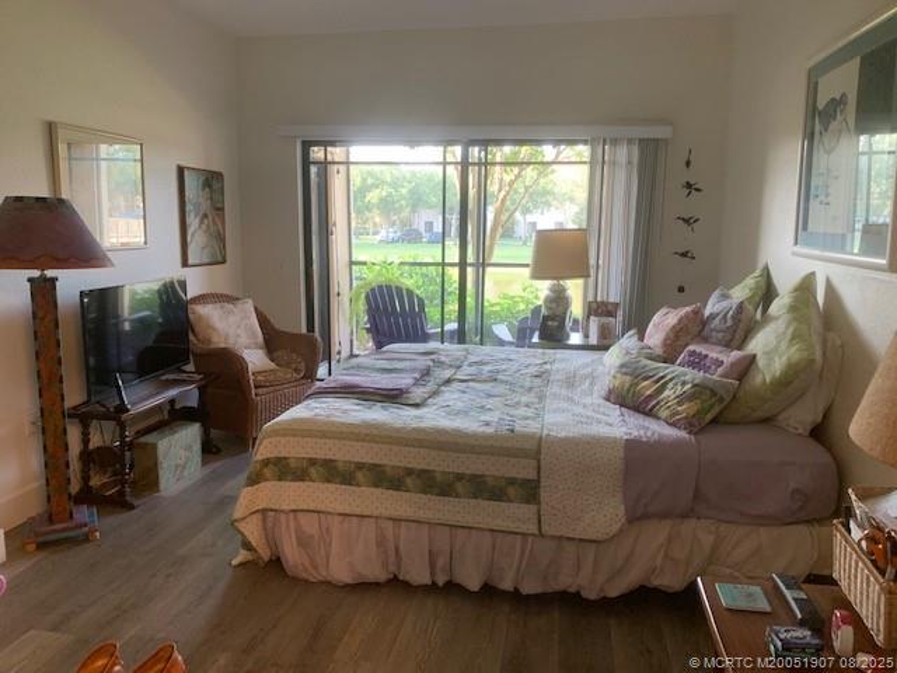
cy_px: 336
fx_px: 674
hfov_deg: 67.3
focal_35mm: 26
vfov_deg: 53.1
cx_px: 448
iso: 200
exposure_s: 1/60
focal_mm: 4.25
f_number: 1.8
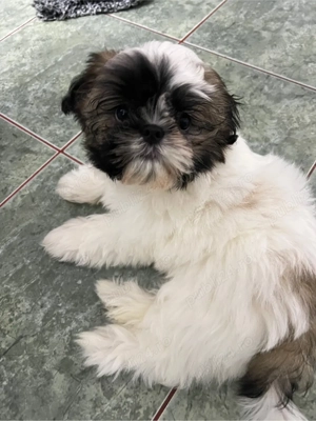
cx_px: 158
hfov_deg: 53.1
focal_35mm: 26
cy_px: 210
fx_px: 316
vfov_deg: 67.3
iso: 640
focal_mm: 5.7
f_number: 1.5
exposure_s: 1/25
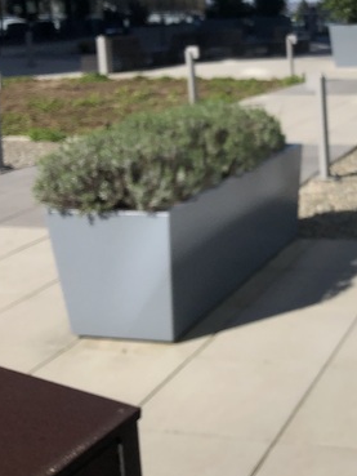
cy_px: 163
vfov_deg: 33.0
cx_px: 398
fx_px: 797
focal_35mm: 58
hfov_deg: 23.6
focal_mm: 3.99
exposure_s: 1/5405
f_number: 1.8
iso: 25
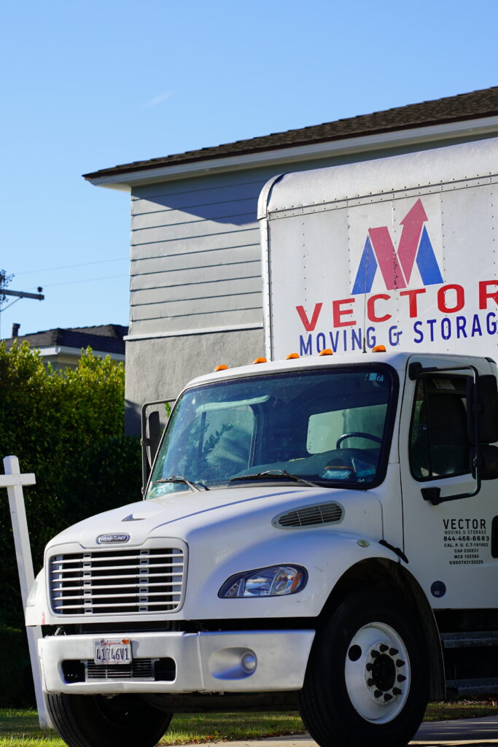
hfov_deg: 10.8
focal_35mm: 127
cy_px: 374
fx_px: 2634
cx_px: 249
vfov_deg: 16.1
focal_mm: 85
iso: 100
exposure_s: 1/320
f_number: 5.6
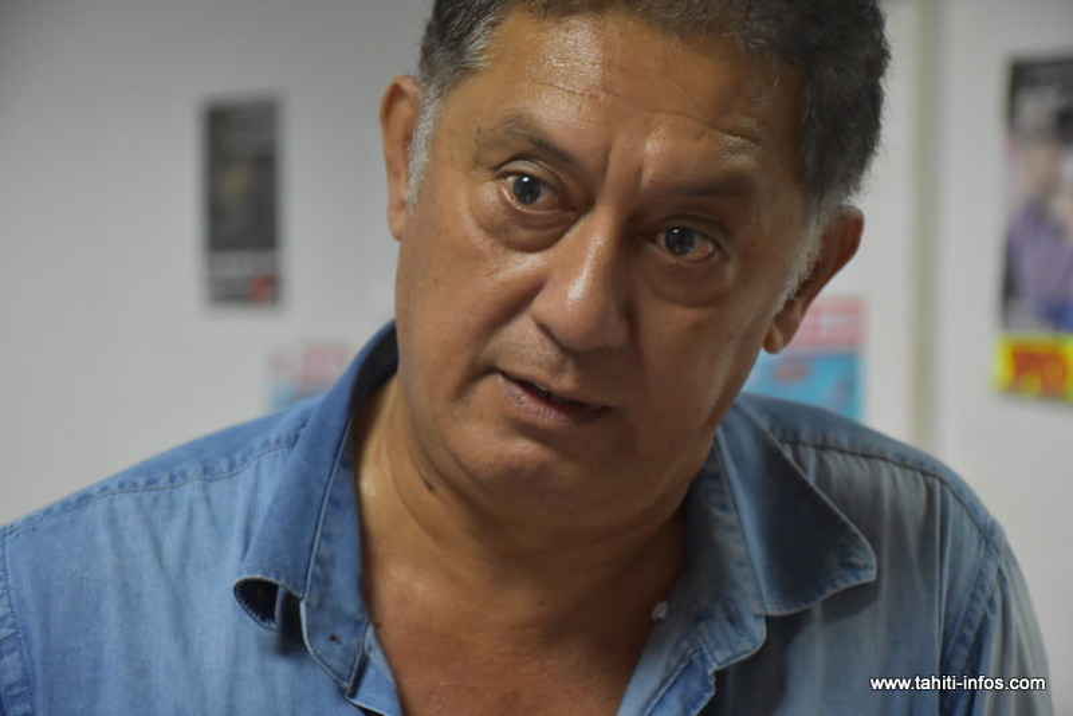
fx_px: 3354
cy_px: 358
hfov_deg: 18.2
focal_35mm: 112
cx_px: 536
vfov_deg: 12.2
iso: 3200
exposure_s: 1/125
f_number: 5.3
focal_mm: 75
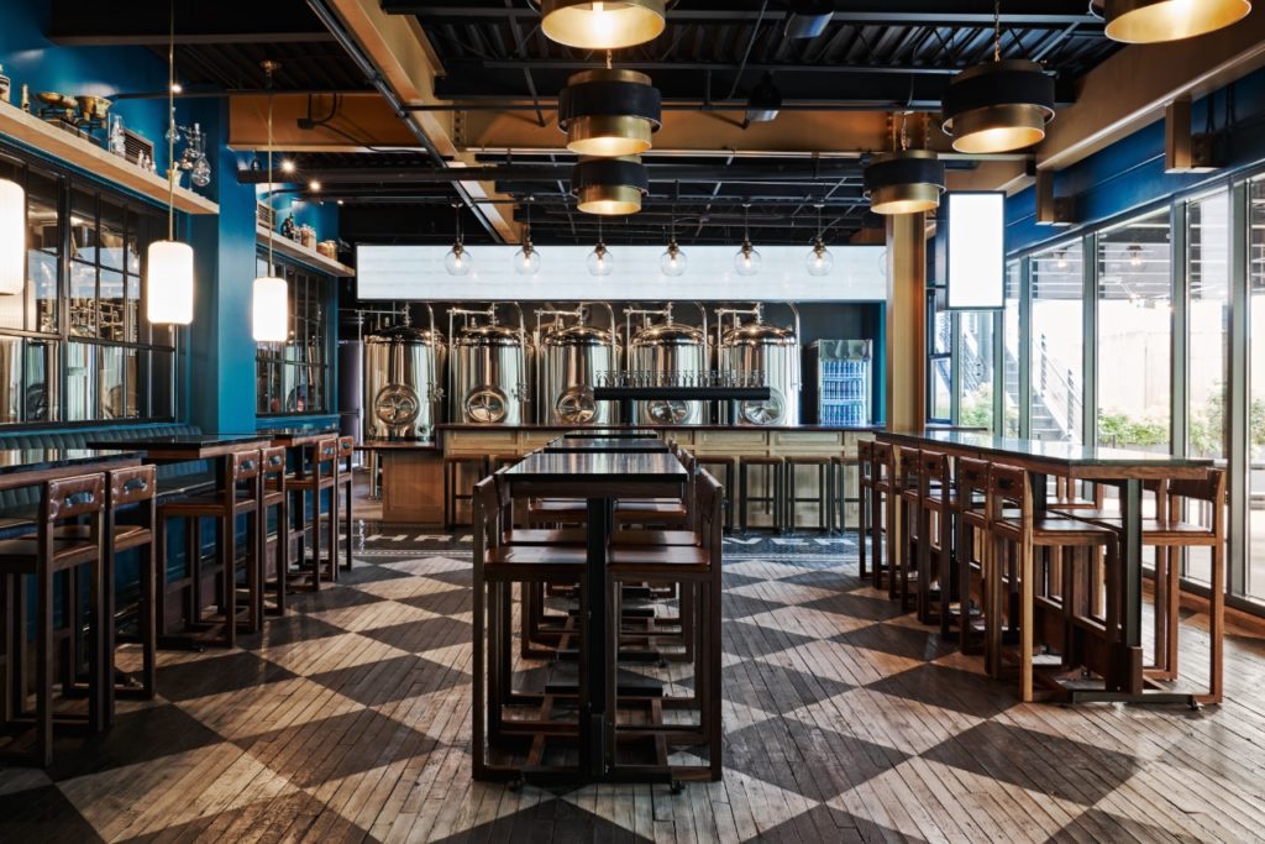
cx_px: 632
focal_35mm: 27
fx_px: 949
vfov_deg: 47.9
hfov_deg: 67.4
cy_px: 422
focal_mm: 27
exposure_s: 1.3
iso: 160
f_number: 9
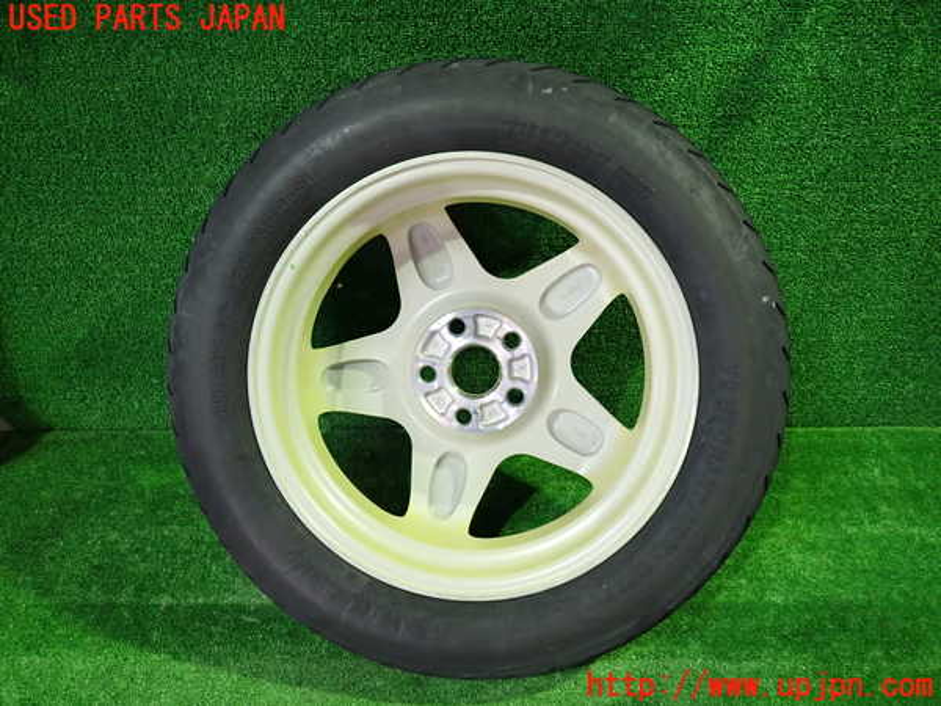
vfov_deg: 54.9
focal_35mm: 25
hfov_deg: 69.4
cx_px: 470
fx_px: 680
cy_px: 353
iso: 320
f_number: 2
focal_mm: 4.5
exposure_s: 1/30
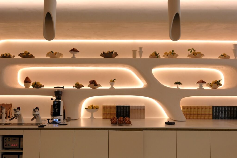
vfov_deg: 44.9
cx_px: 118
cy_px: 79
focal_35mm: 29
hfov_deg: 63.7
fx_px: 191
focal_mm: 19.6
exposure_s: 1/180
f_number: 4
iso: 1000
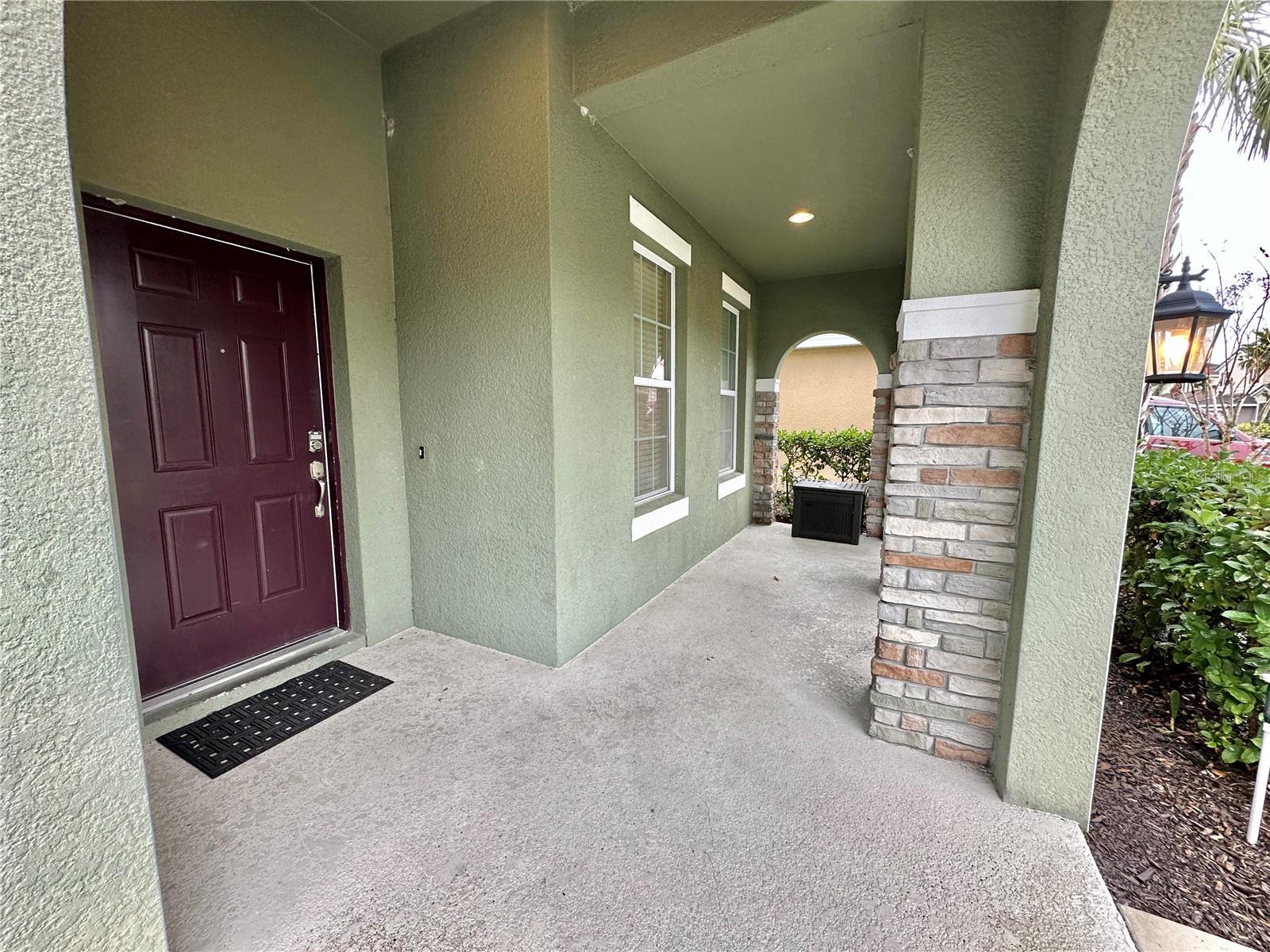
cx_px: 635
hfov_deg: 102.1
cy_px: 476
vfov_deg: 85.7
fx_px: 514
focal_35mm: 14
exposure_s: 1/99
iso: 100
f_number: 2.2
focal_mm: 2.22
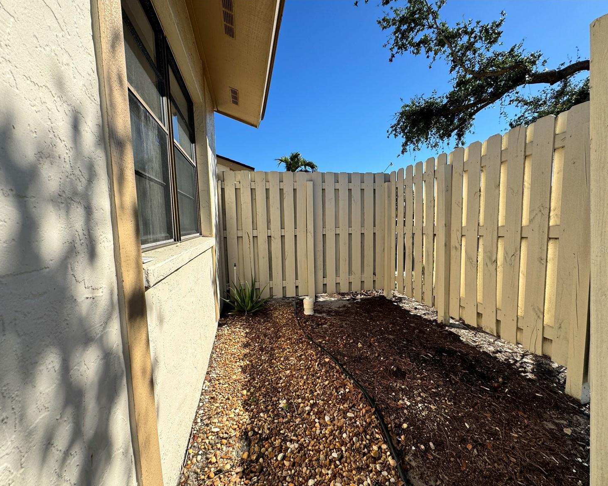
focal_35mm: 15
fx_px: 270
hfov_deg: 96.8
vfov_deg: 84.0
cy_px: 249
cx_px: 306
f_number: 2.2
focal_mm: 2.22
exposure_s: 1/1395
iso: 50
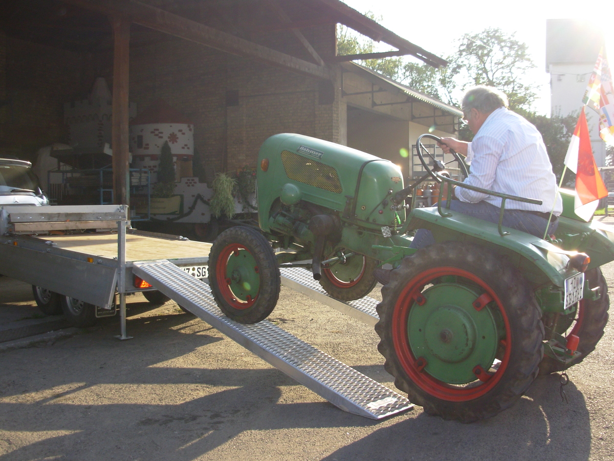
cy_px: 230
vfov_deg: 37.7
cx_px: 307
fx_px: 674
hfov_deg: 49.0
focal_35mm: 38
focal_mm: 6.3
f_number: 2.9
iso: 50
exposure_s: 1/264
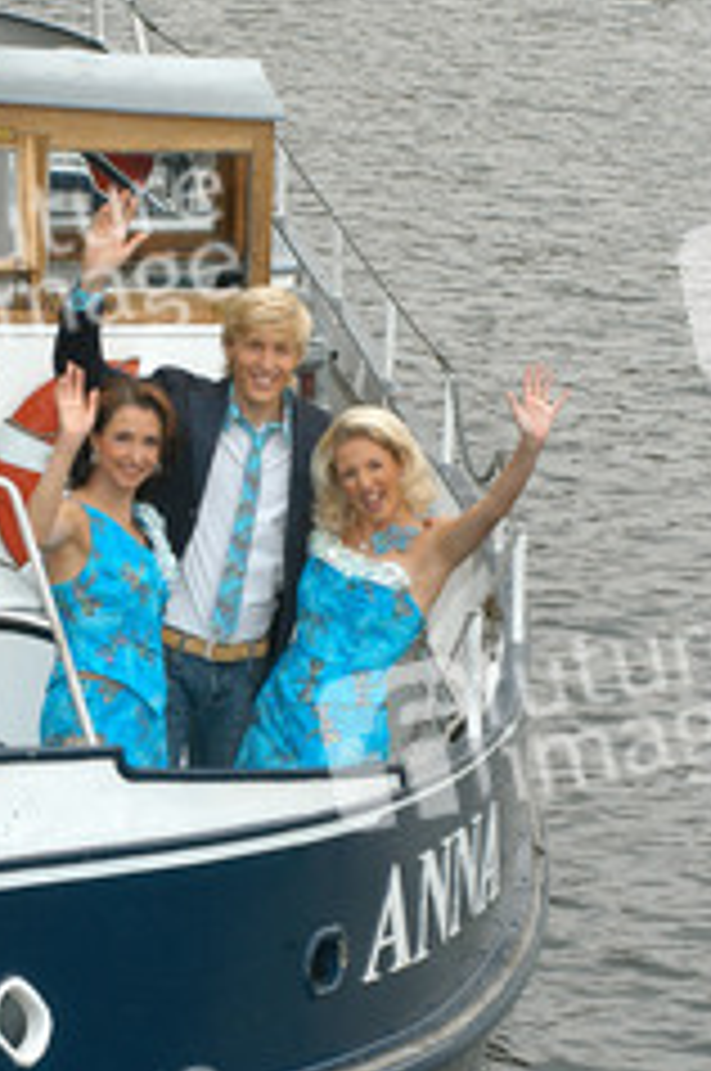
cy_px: 500
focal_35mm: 202
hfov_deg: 6.8
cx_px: 140
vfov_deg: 10.2
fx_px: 6001
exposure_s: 1/180
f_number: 8
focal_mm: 80
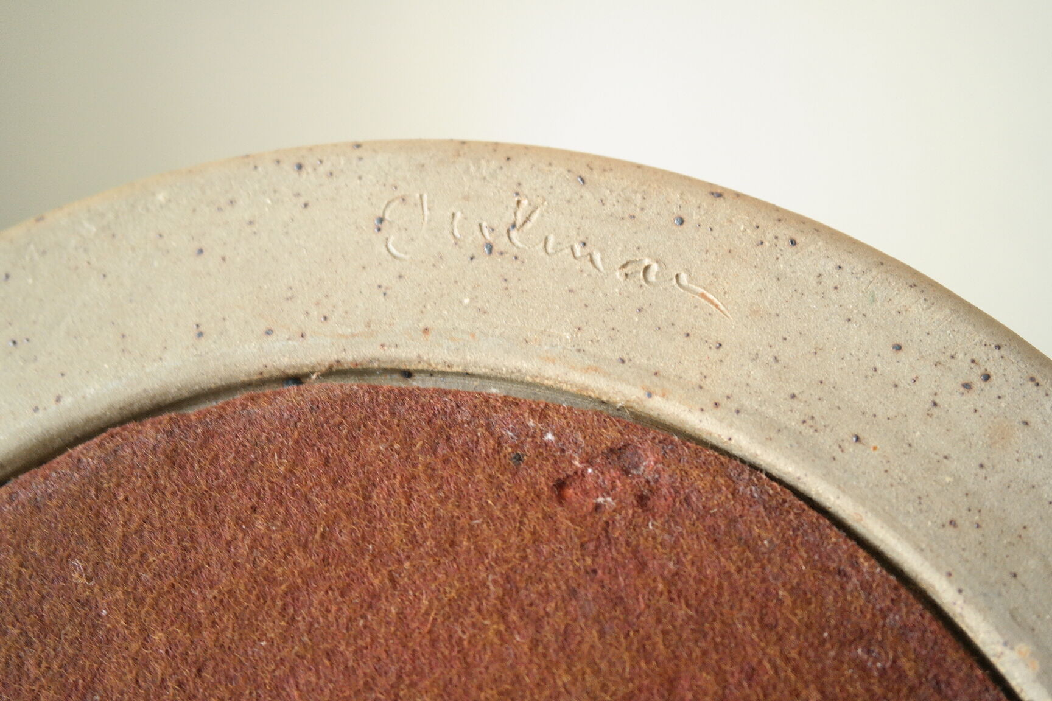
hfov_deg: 37.5
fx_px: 1549
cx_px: 526
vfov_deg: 25.5
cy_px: 350
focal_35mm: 53
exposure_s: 1/30
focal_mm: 35
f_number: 5.6
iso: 800
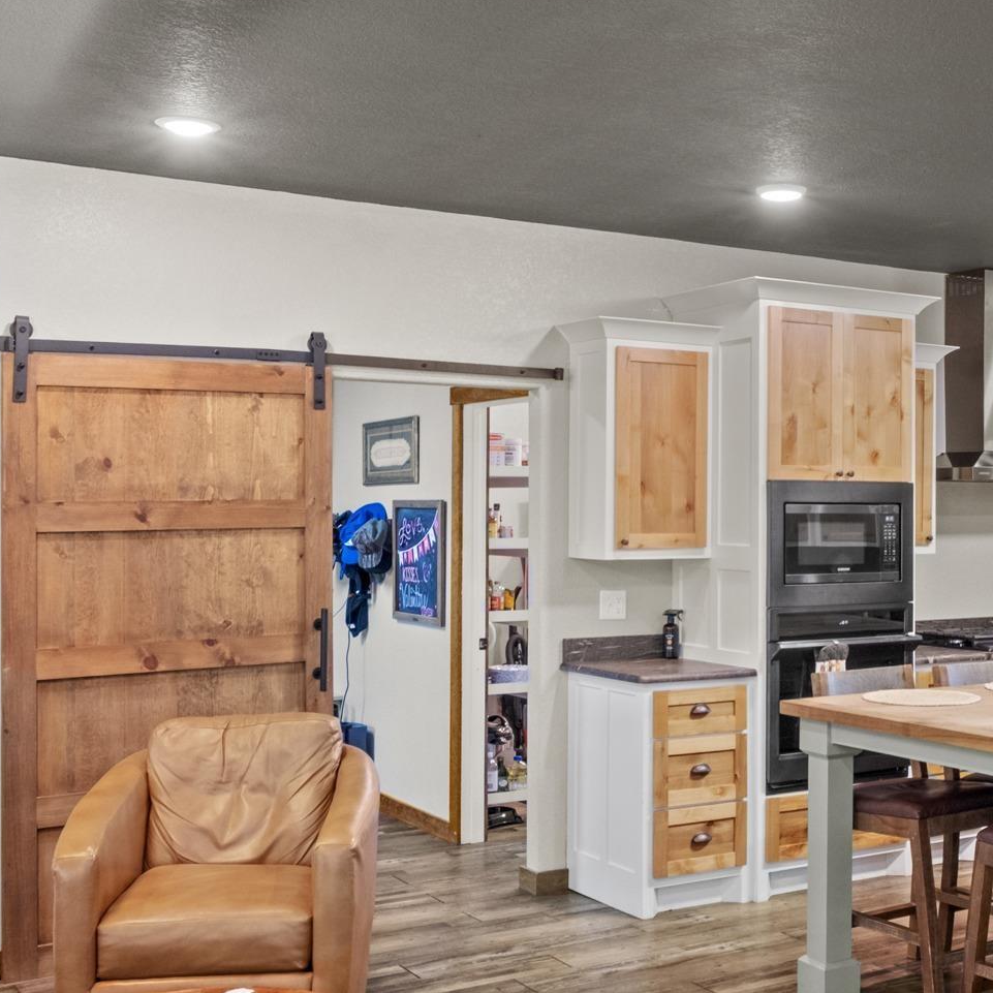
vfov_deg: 40.0
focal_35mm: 42
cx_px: 764
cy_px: 549
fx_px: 1363
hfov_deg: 38.8
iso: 400
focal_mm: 12.6
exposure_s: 1.3
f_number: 9
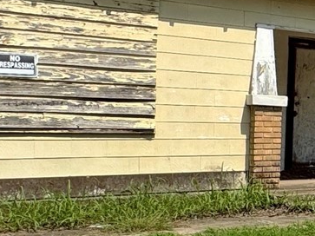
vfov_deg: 18.6
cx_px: 683
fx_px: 719
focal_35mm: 79
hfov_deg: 16.4
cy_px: 126
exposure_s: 1/2083
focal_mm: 2.22
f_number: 2.2
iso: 50
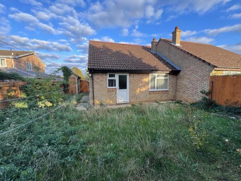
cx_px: 120
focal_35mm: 14
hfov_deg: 102.1
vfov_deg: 85.7
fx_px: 97
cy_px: 90
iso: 40
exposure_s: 1/170
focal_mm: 2.22
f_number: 2.2
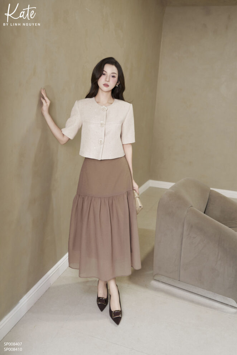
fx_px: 365
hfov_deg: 35.9
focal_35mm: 37
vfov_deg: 51.9
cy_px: 178
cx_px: 118
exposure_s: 1/100
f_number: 2.8
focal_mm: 37
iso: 640
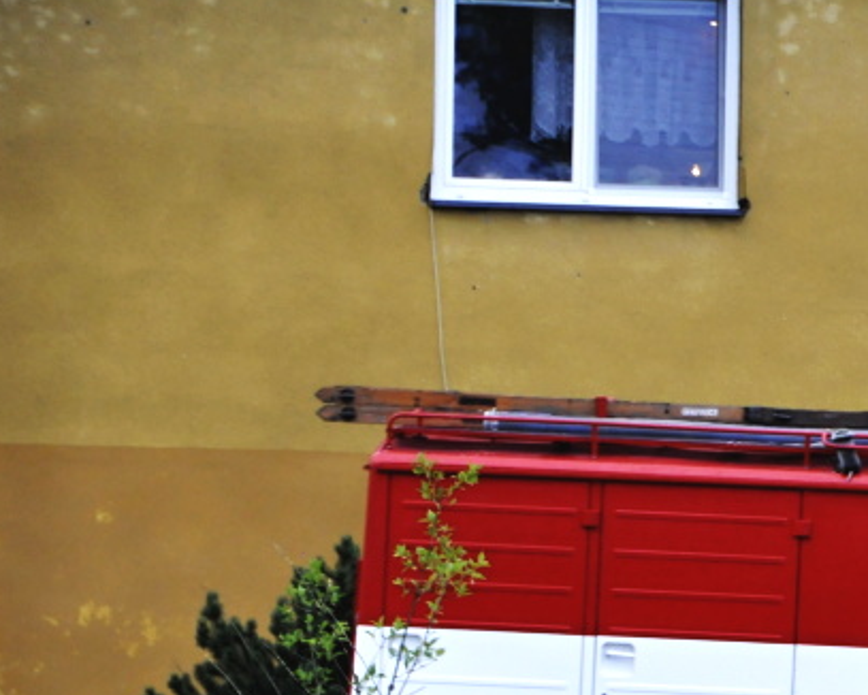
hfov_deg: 4.2
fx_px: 11823
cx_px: 1077
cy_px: 561
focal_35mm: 460
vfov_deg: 3.4
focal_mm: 130
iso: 800
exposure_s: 1/200
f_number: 5.6
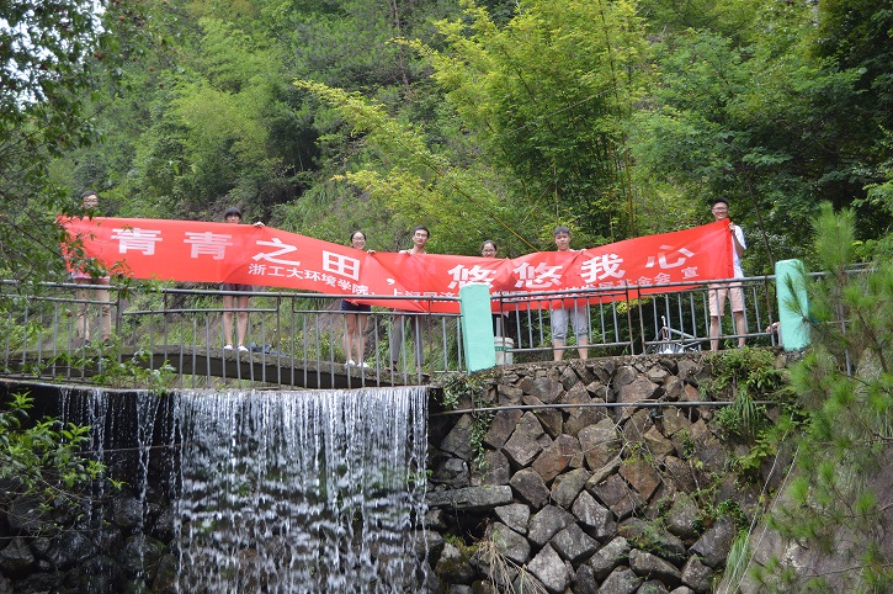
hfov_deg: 29.3
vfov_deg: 19.7
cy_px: 297
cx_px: 446
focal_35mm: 69
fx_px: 1710
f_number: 5.6
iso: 200
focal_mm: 46
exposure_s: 1/125
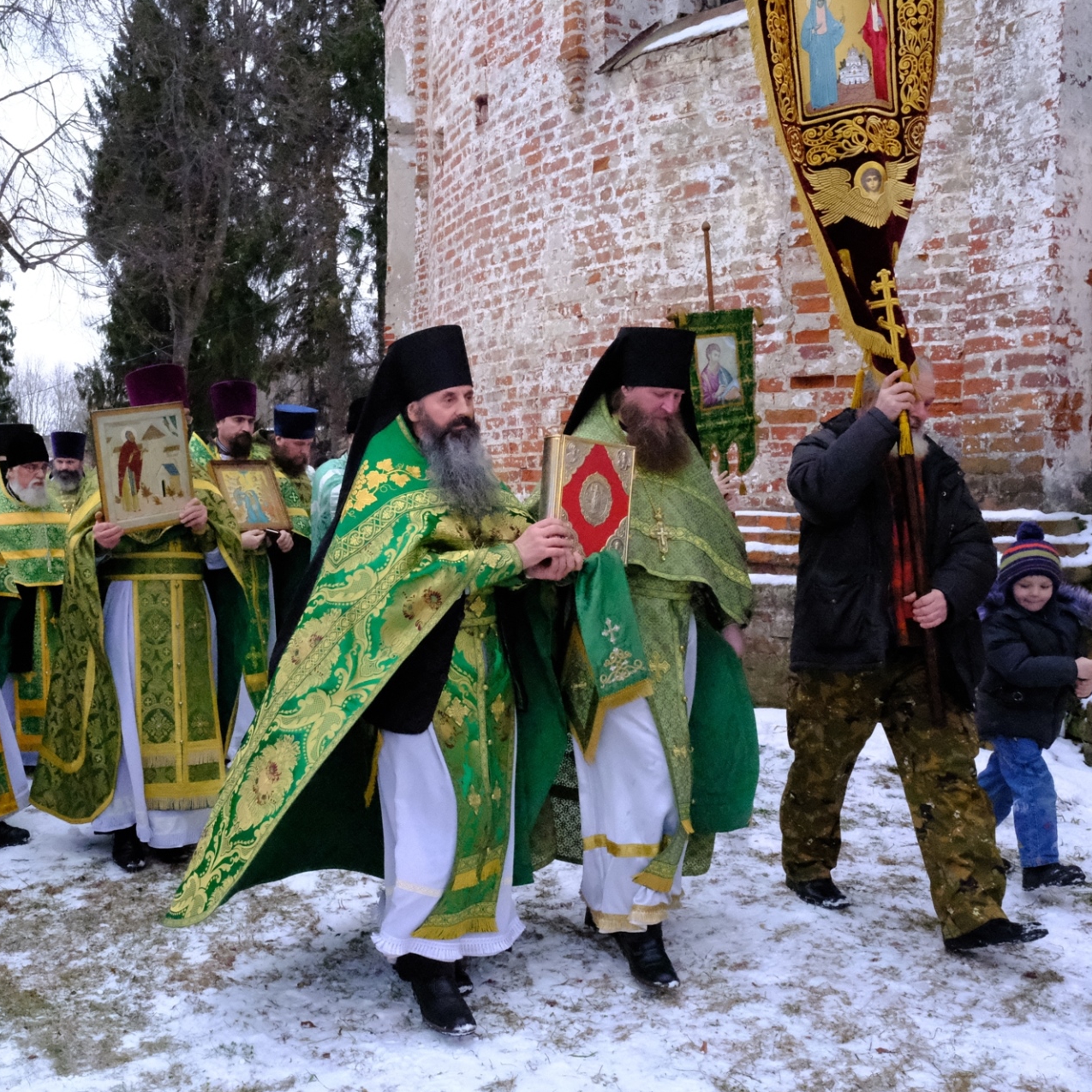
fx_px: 1142
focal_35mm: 32
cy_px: 546
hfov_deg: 50.1
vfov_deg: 51.1
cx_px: 358
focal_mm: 16.5
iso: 25600
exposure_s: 1/2900
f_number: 10
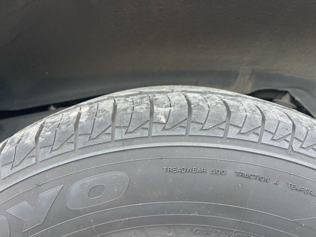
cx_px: 158
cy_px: 118
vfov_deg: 54.9
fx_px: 228
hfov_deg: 69.4
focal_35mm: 25
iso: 250
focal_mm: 5.1
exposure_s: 1/60
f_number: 1.6
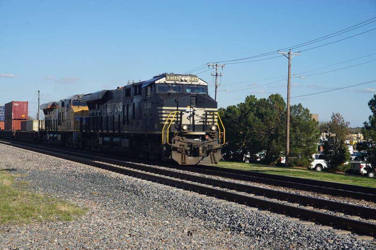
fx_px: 626
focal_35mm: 60
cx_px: 188
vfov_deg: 22.6
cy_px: 125
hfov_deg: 33.4
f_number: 11
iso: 100
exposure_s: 1/160
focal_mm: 40
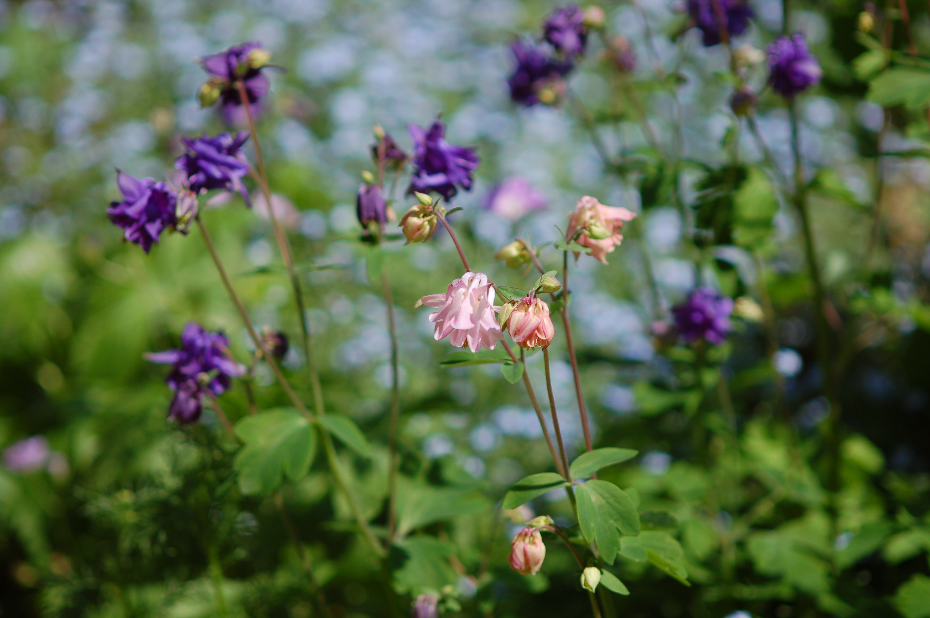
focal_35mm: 158
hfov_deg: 13.1
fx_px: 4065
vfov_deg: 8.7
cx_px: 465
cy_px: 309
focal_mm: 105
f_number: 3
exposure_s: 1/2500
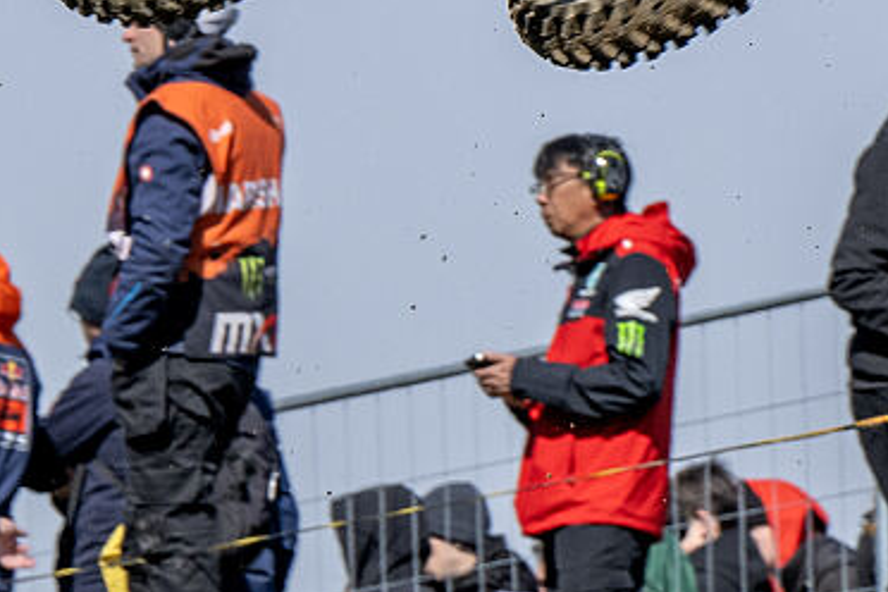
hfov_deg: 3.1
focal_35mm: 669
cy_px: -303
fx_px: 16501
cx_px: 1012
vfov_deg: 2.1
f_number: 6.3
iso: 200
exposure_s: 1/1600
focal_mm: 140
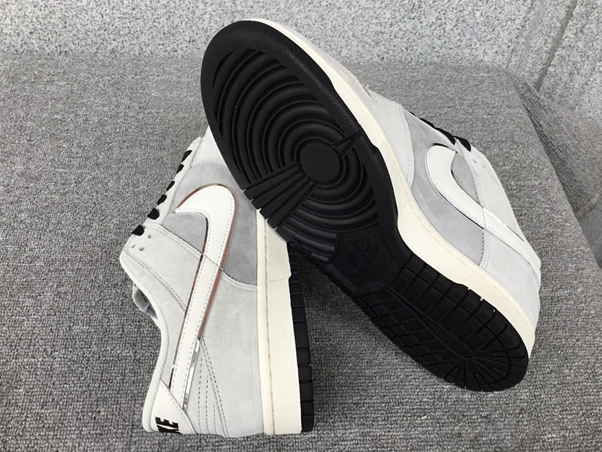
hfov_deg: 56.8
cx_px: 300
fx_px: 557
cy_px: 224
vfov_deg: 44.2
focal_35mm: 32
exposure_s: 1/100
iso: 32
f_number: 2.4
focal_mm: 3.3
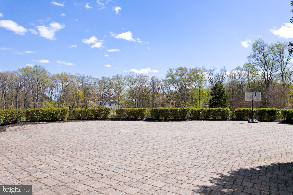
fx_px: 179
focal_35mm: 22
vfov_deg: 57.2
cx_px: 146
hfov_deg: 78.6
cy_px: 98
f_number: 2.8
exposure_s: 1/2000
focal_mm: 8.38
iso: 100
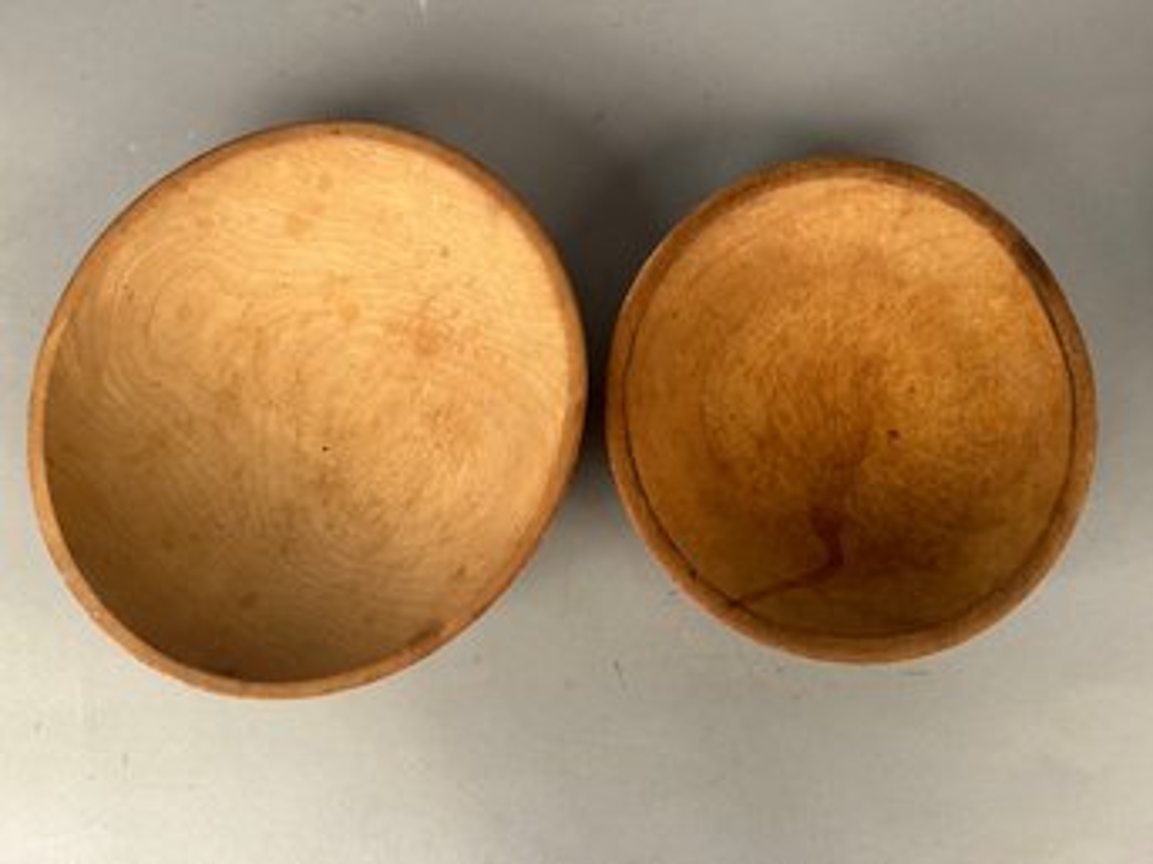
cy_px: 432
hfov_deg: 67.3
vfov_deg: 53.0
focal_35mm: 26
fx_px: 866
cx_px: 576
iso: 160
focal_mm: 5.7
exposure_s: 1/60
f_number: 1.5
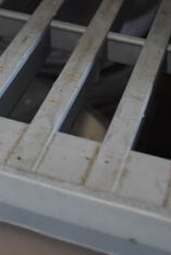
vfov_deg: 15.9
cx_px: -90
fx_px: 809
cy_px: -165
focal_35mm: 114
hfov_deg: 11.5
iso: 800
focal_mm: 20
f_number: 5
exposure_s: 1/60
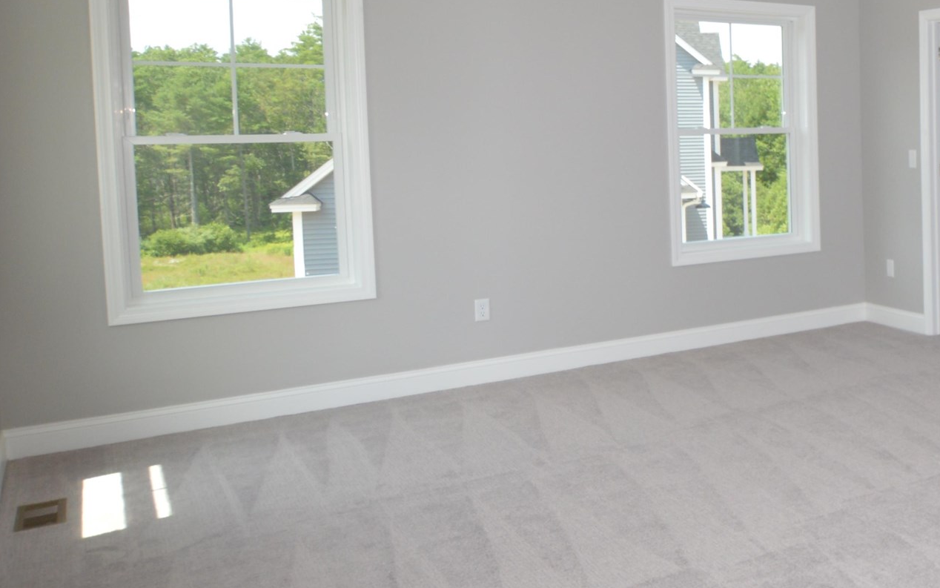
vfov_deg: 34.0
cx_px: 1030
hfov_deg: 41.9
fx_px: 948
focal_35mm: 37
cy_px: 179
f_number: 5.6
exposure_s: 1/125
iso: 320
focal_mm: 10
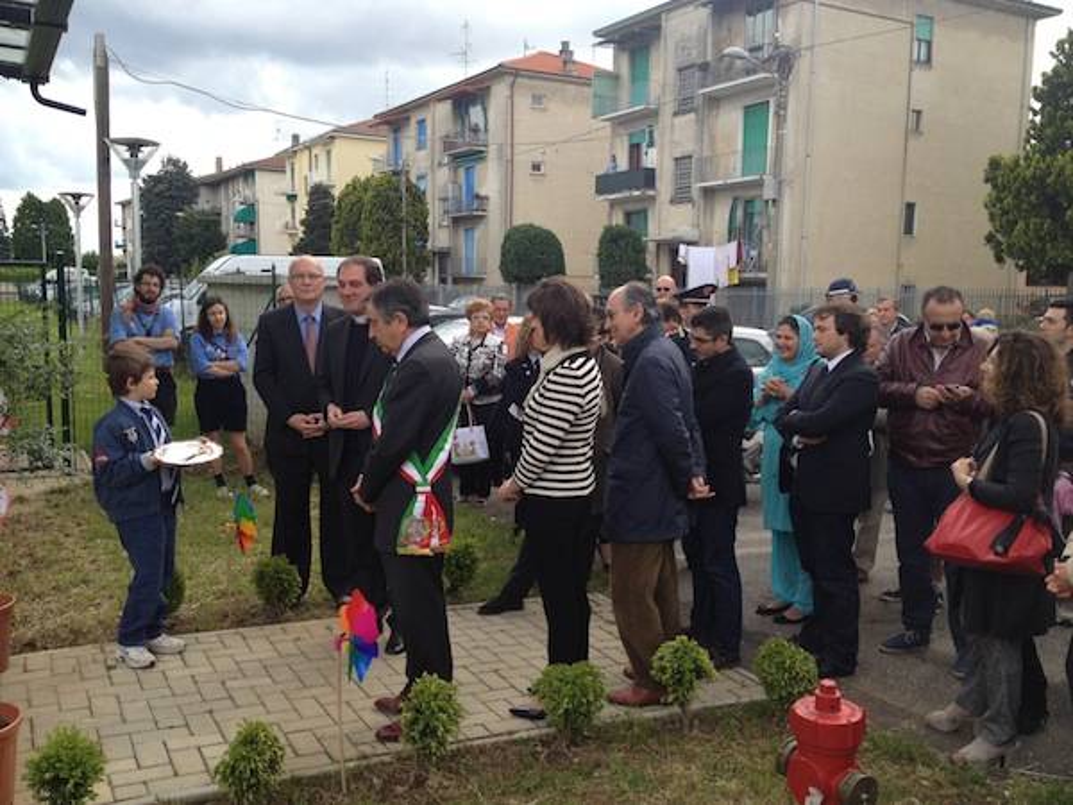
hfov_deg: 52.6
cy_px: 402
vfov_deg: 40.7
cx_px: 536
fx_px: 1085
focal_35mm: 35
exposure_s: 1/438
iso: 50
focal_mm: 4.28
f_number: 2.4
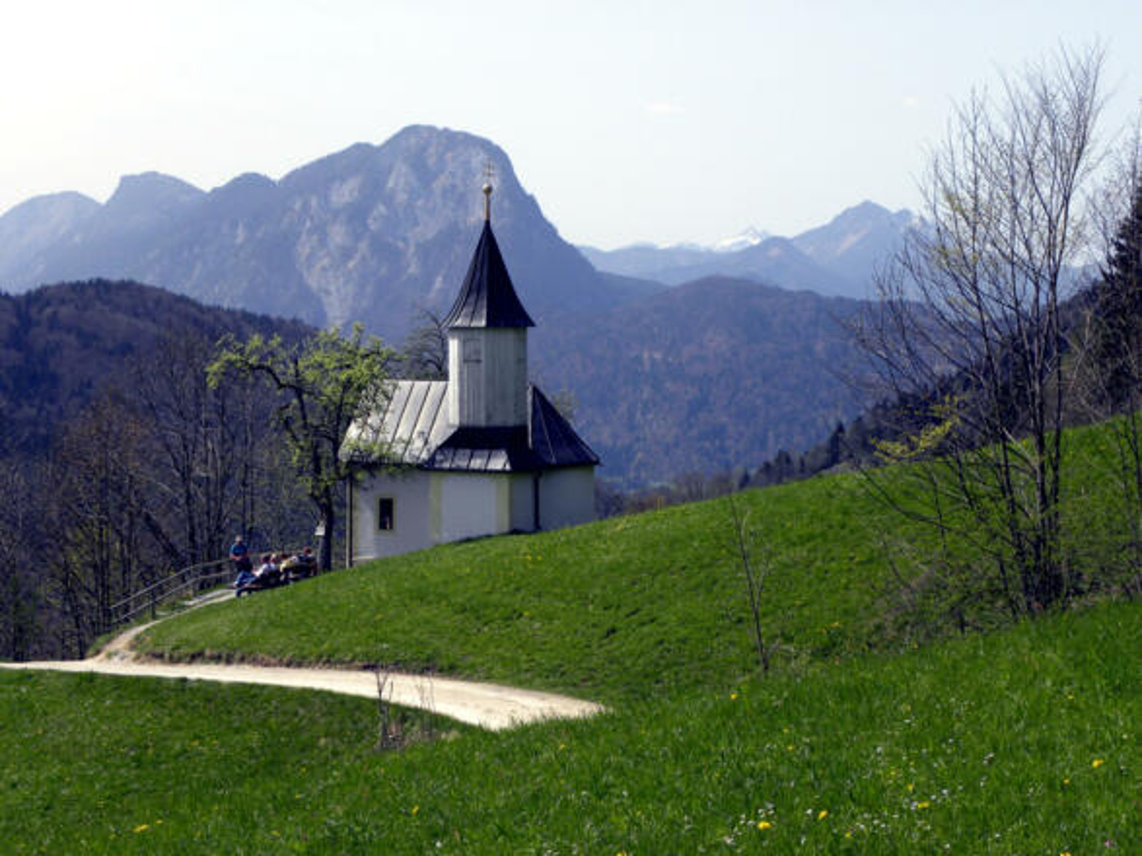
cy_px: 428
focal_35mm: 85
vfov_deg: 17.4
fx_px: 2804
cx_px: 571
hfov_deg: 23.0
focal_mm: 15.1
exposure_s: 1/253
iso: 64
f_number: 5.6
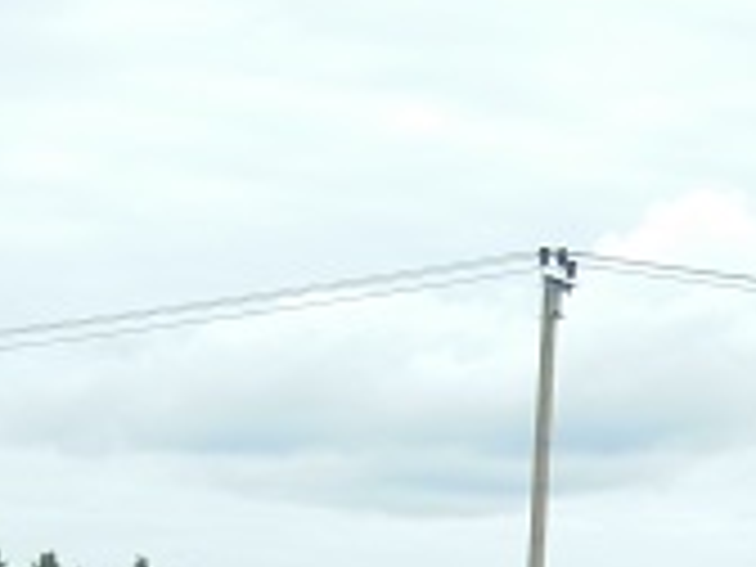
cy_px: 1017
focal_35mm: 198
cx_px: 1071
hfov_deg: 9.7
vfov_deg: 7.3
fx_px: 4324
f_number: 4.7
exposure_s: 1/250
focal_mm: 9.3
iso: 125
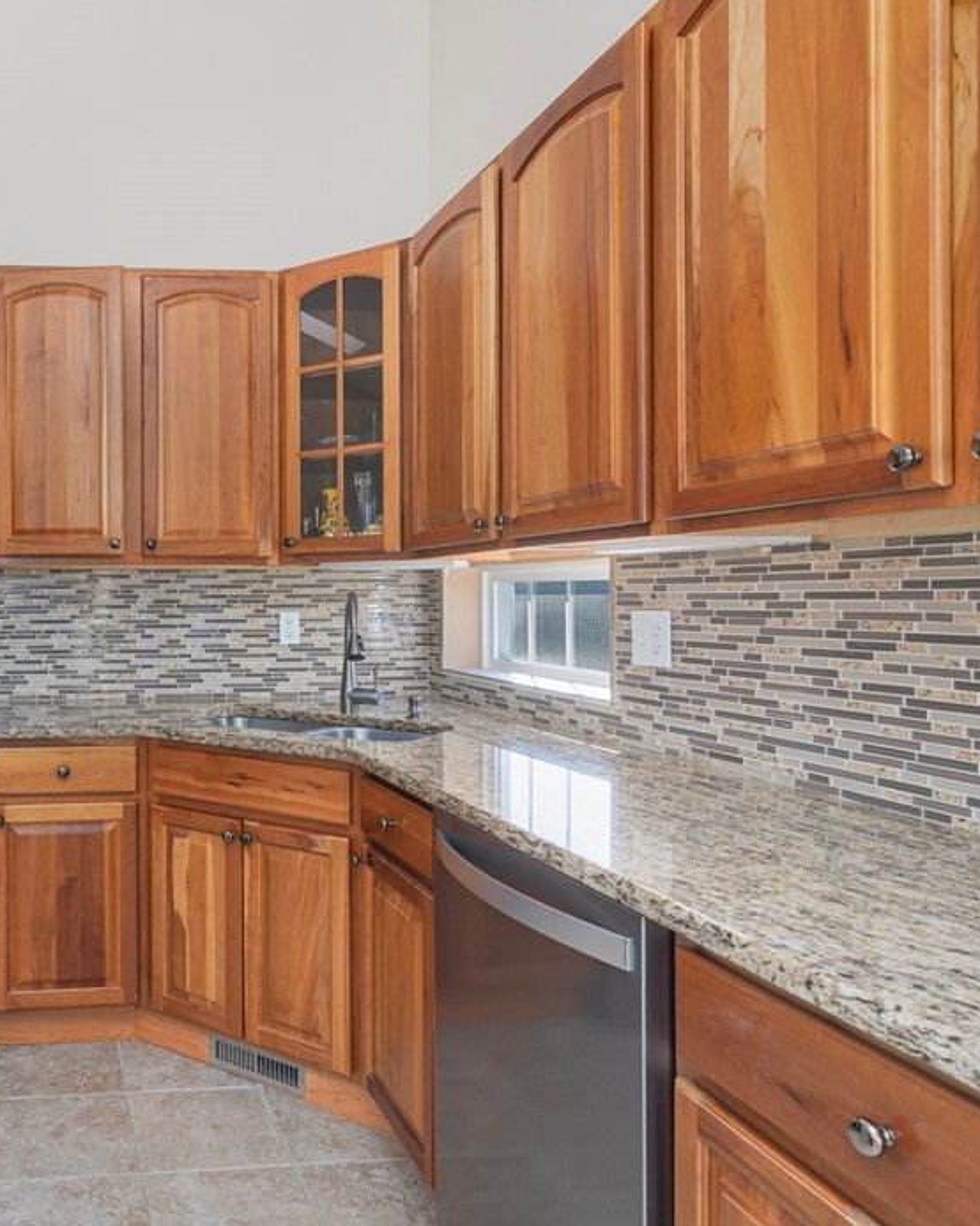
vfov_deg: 68.1
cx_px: 119
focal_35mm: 25
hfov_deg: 51.0
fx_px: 907
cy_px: 594
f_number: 7.1
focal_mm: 17
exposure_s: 1/2
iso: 640
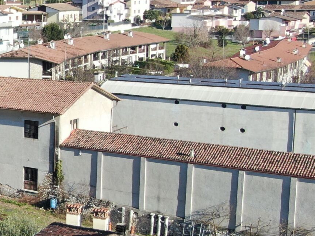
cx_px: -131
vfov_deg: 17.2
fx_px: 782
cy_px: 121
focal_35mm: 86
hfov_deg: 20.2
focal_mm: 5.11
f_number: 3
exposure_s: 1/640
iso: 100
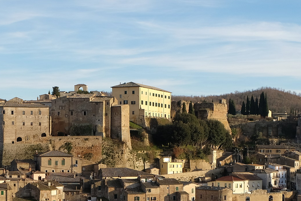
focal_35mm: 92
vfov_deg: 14.8
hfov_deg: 22.1
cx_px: 112
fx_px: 769
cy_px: 152
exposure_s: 1/250
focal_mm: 26.9
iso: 500
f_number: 9
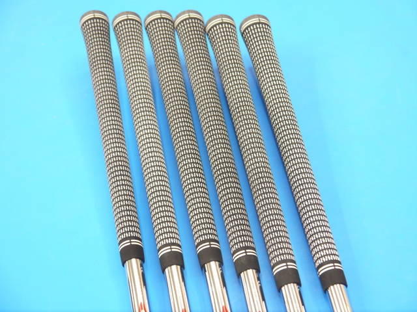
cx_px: 208
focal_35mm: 62
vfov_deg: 23.7
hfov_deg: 31.2
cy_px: 156
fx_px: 747
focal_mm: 31
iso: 640
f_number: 5
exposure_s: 1/60
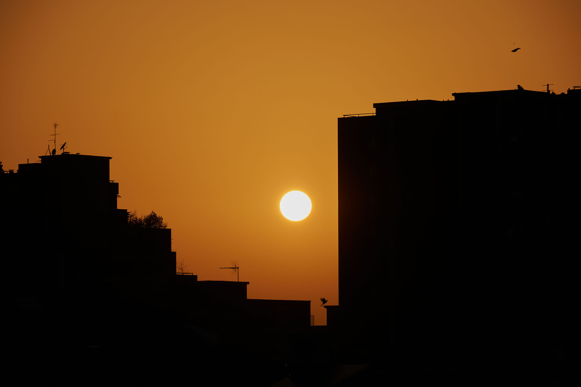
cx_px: 290
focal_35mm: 202
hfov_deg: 10.2
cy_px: 194
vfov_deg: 6.8
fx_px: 3268
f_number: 11
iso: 100
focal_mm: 135
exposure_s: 1/800
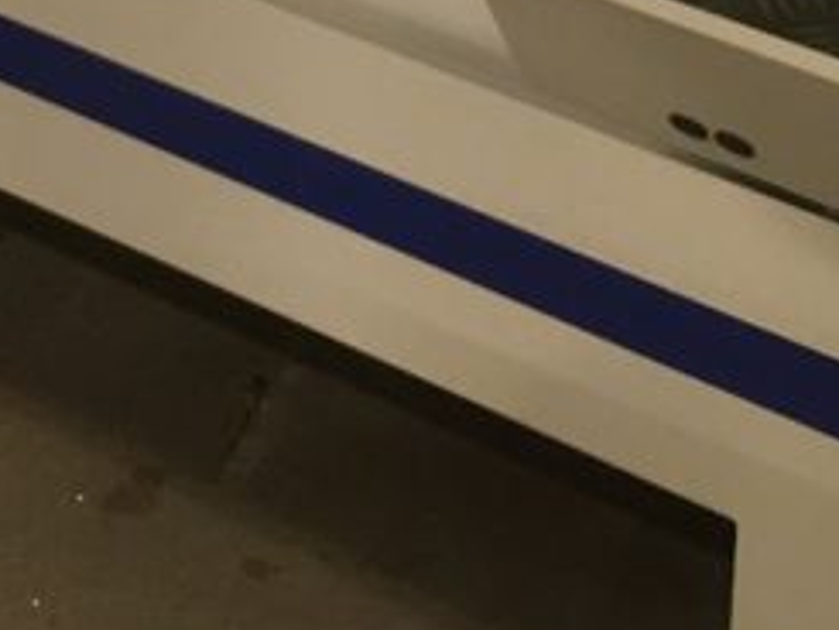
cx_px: 247
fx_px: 2934
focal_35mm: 121
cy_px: -589
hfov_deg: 16.2
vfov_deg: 11.2
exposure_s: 1/33
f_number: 2.2
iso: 125
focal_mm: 4.15
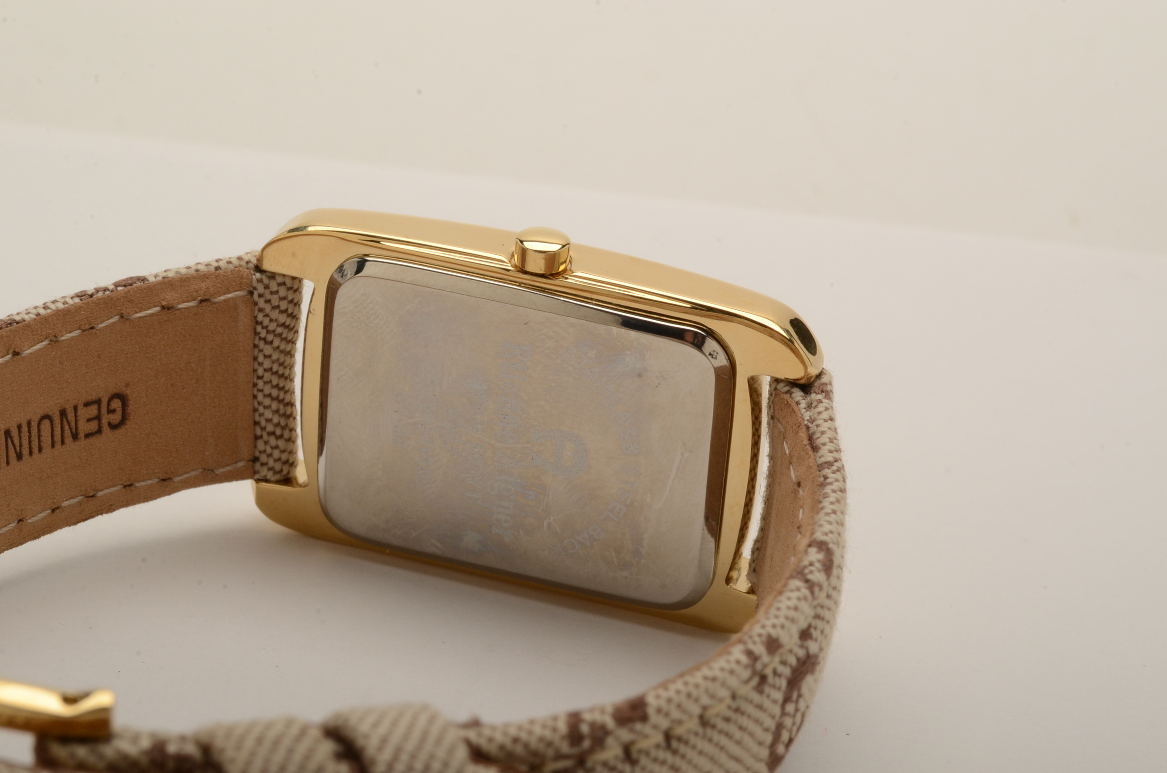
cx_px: 584
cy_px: 386
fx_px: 2911
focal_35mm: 90
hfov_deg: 22.7
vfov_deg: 15.1
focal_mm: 60
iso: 400
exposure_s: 1/200
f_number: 22
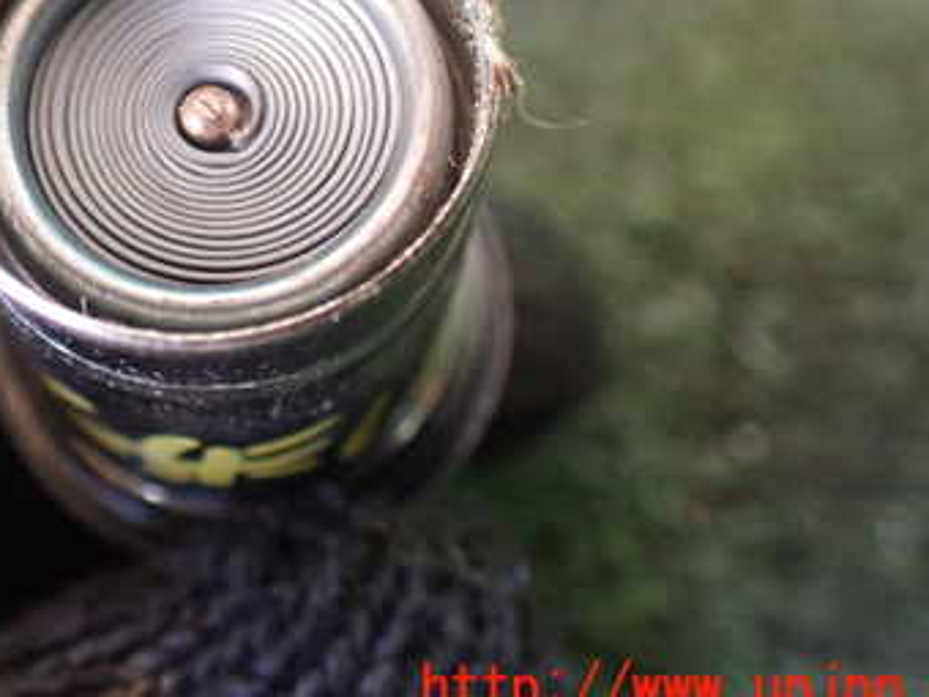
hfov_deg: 35.3
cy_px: 109
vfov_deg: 26.8
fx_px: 1422
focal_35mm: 53
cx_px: 219
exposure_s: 1/40
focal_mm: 5.4
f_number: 2.3
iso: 800
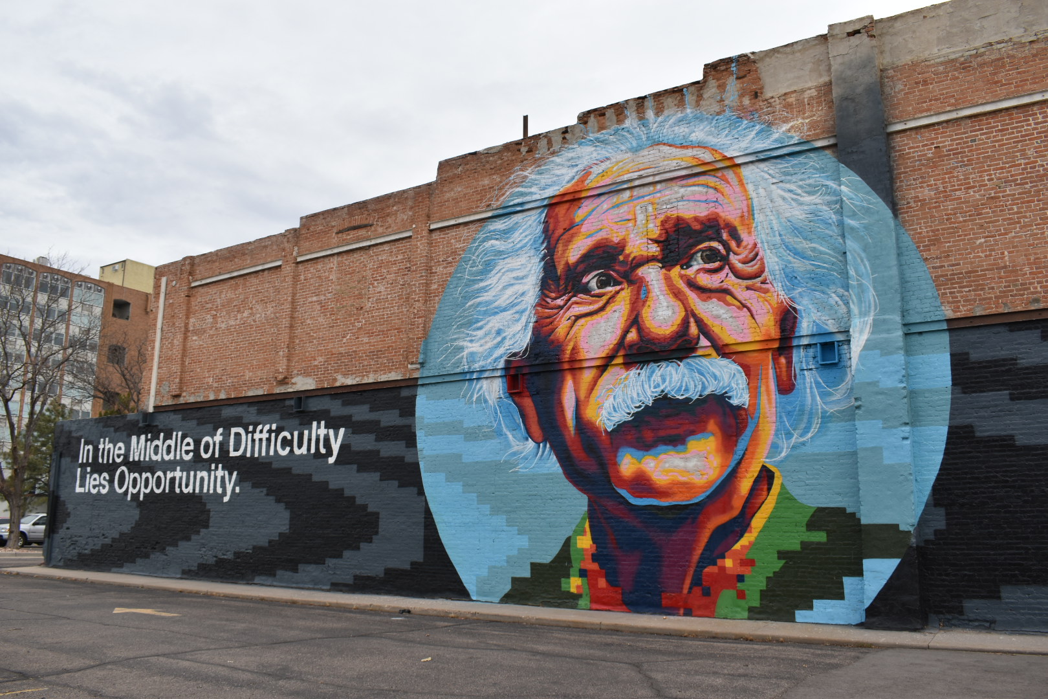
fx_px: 873
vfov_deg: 43.6
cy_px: 350
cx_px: 524
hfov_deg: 61.9
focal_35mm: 30
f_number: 8
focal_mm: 20
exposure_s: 1/250
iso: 180
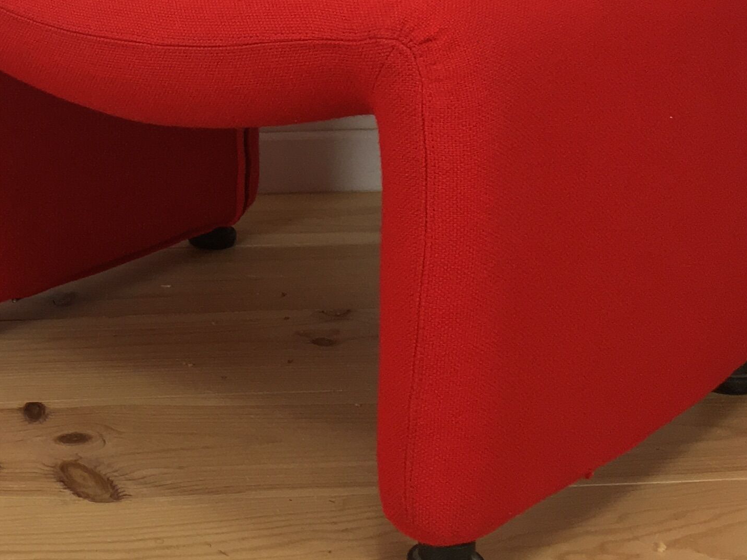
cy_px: 3
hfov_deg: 22.0
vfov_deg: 17.6
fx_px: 1769
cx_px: -160
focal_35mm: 82
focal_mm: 4.15
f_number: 2.2
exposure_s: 1/33
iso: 50
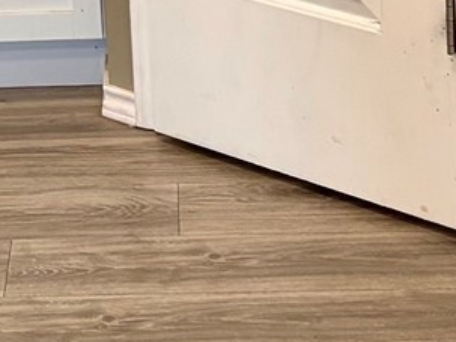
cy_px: -344
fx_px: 2318
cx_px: -27
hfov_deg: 11.1
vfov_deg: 8.0
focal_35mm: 176
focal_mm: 5.96
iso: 160
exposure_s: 1/60
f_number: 1.6
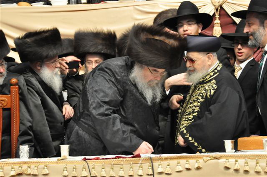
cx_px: 134
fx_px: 867
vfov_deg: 11.7
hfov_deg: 17.5
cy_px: 88
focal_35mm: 117
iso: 3200
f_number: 5.6
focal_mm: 78
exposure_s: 1/60
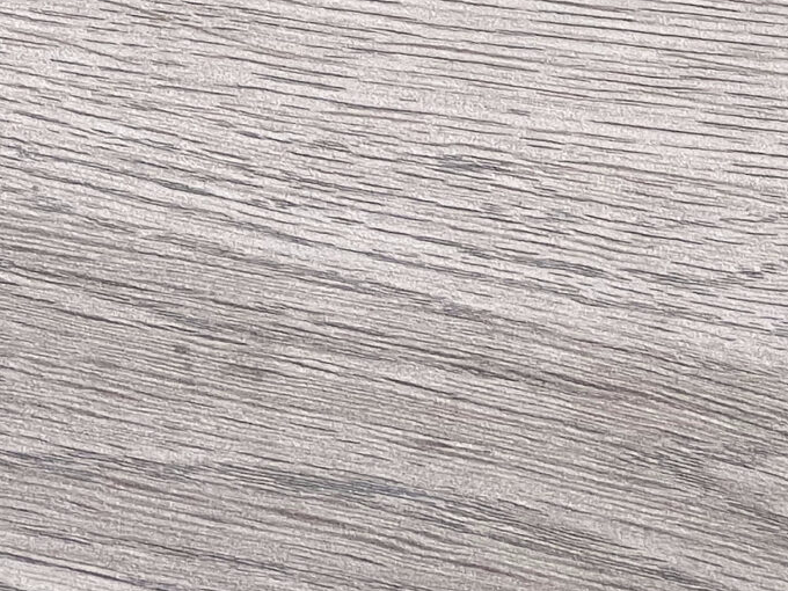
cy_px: -351
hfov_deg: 6.8
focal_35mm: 290
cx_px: 175
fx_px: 6602
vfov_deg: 5.1
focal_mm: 9
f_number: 2.8
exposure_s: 1/100
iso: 50
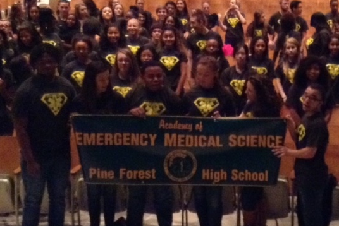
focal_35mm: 46
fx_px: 433
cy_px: 105
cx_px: 214
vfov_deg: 29.3
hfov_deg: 42.4
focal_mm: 3.3
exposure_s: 1/15
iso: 640
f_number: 2.4
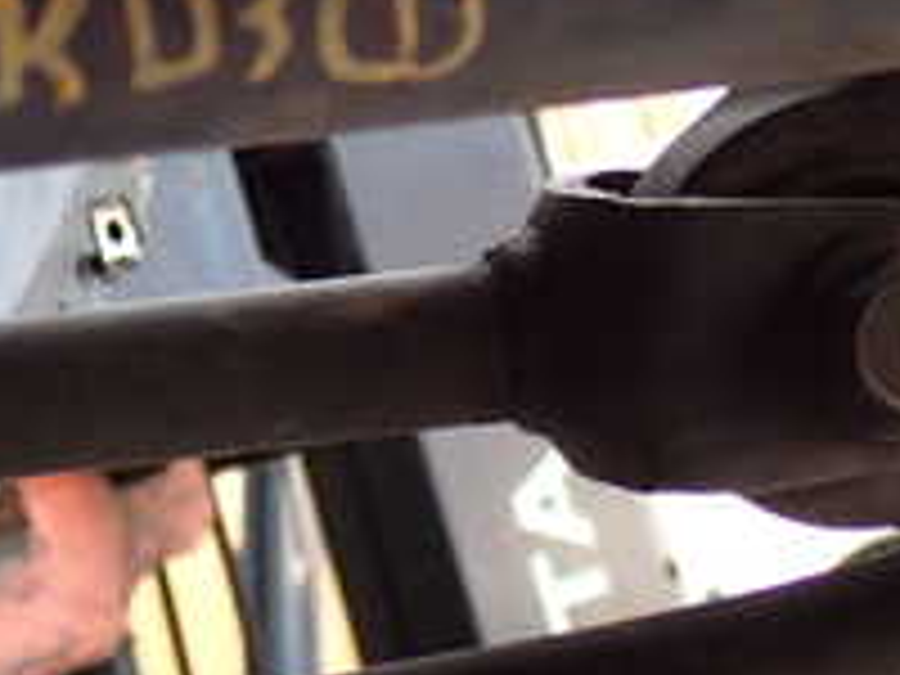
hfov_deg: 18.0
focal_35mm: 108
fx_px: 2808
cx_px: 112
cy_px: -58
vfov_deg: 13.4
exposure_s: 1/80
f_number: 2.5
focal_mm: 6.37
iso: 125
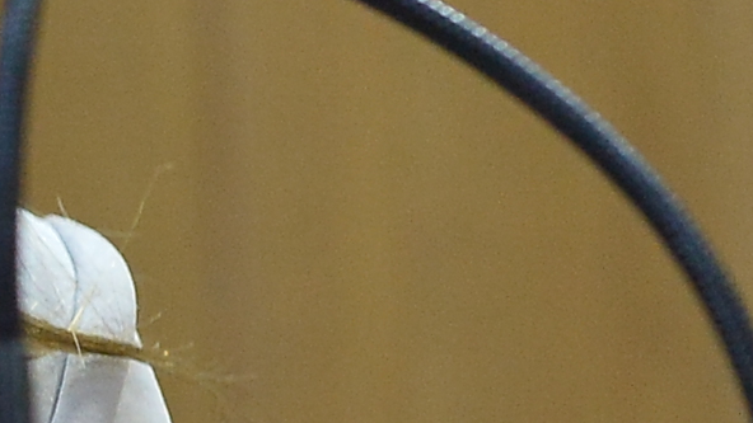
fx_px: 15135
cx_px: -764
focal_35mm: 758
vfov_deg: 1.6
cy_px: -14
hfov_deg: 2.8
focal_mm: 116
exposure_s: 1/400
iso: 3200
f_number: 2.8
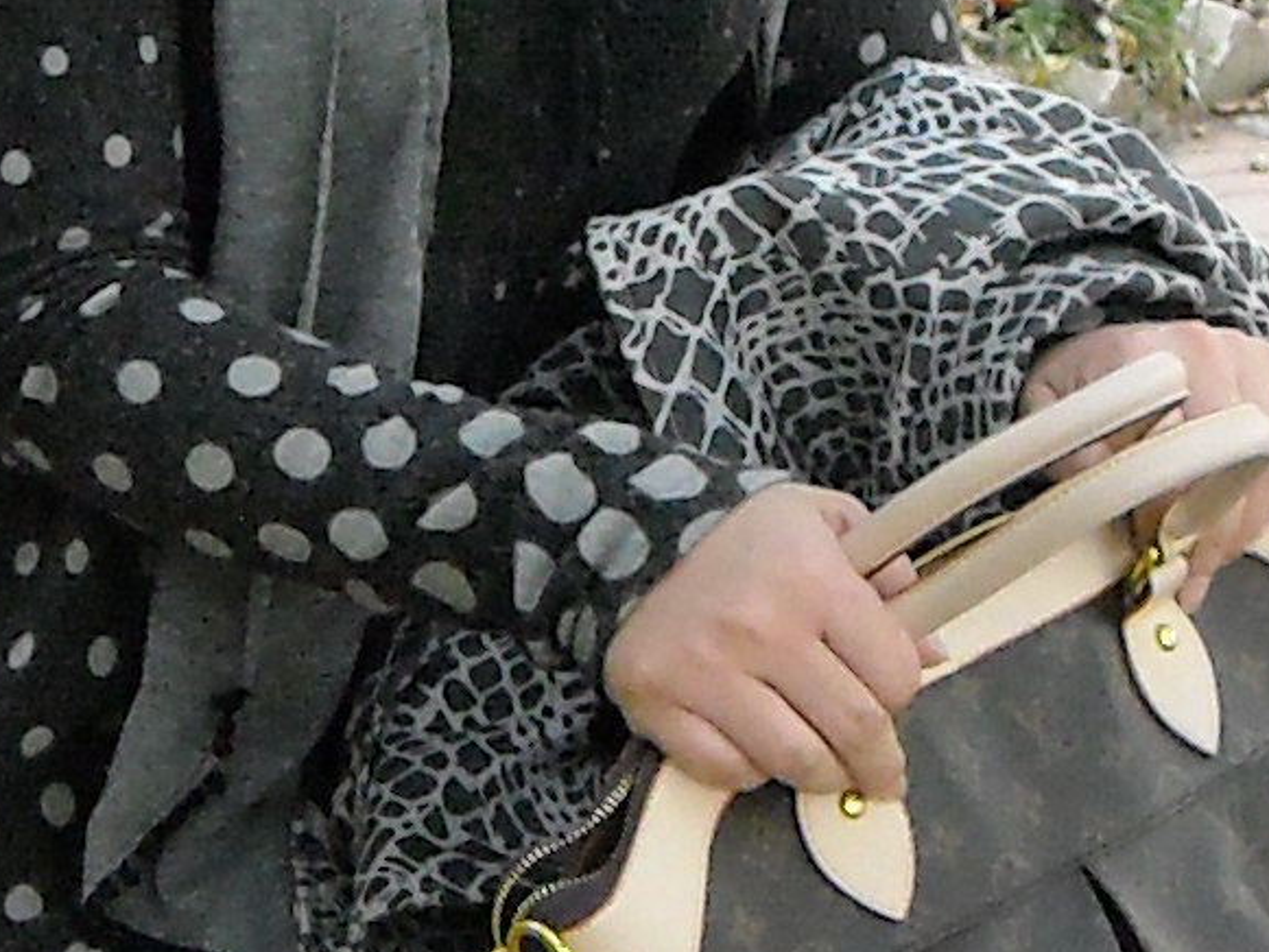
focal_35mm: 185
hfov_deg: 10.7
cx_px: 561
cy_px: 454
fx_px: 6783
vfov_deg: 8.0
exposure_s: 1/209
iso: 336
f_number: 2.8
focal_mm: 5.7
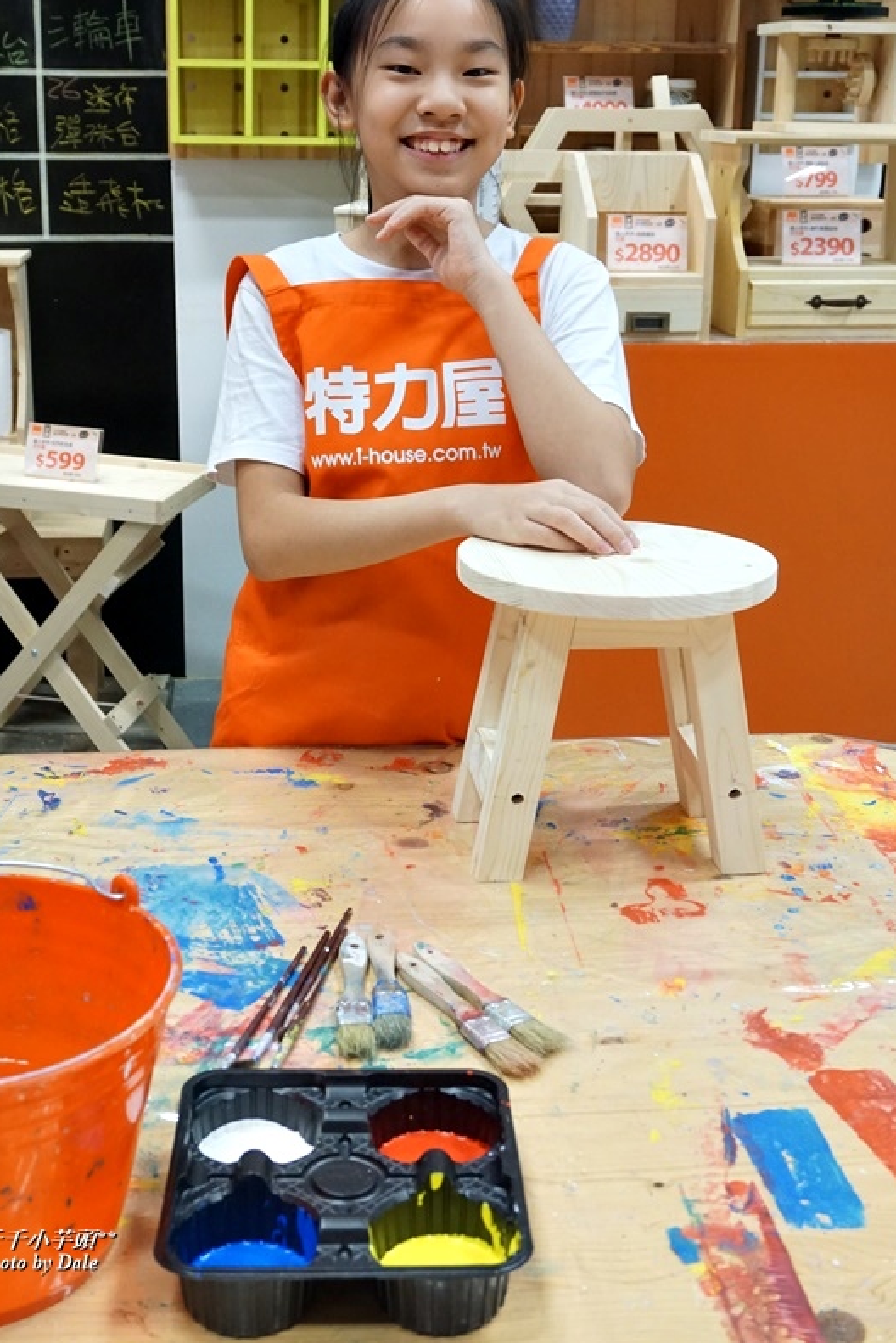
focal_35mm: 48
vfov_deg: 41.3
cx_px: 385
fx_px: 1775
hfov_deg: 28.3
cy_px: 569
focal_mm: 27
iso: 1250
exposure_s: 1/60
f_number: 5.6
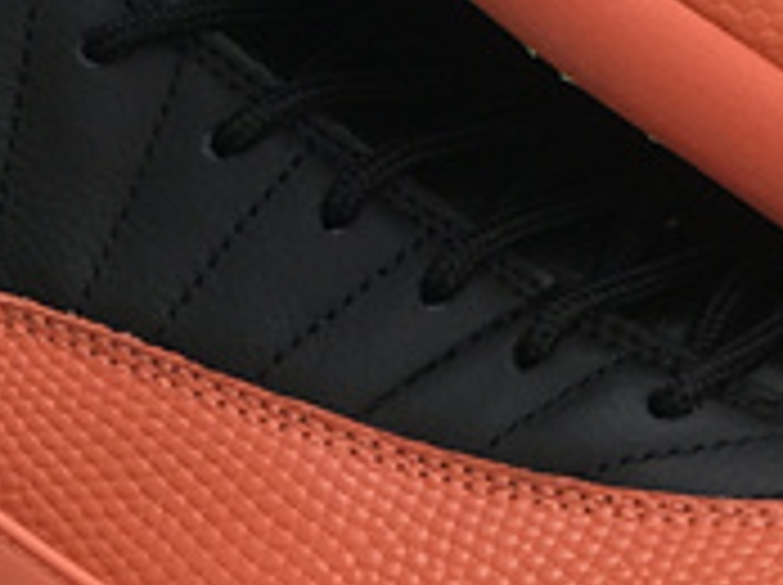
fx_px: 5489
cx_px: 706
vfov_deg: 6.1
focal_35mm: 243
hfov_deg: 8.1
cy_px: 47
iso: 32
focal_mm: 6.6
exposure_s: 1/100
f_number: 2.8
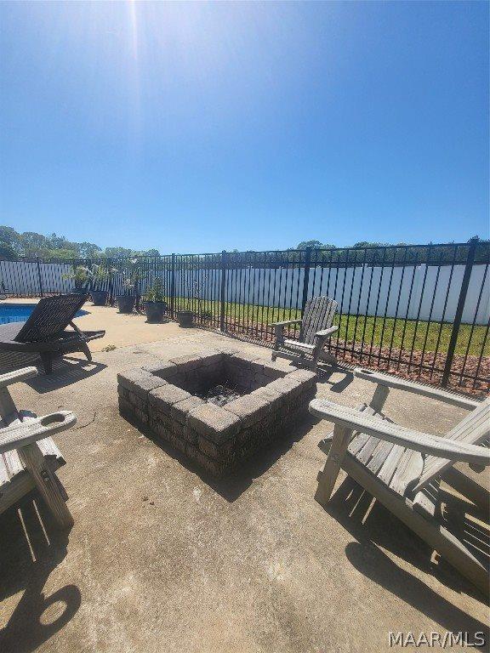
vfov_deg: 106.2
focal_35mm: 13
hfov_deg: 89.9
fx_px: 245
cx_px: 245
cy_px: 326
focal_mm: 1.74
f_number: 2.2
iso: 32
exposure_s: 1/1228
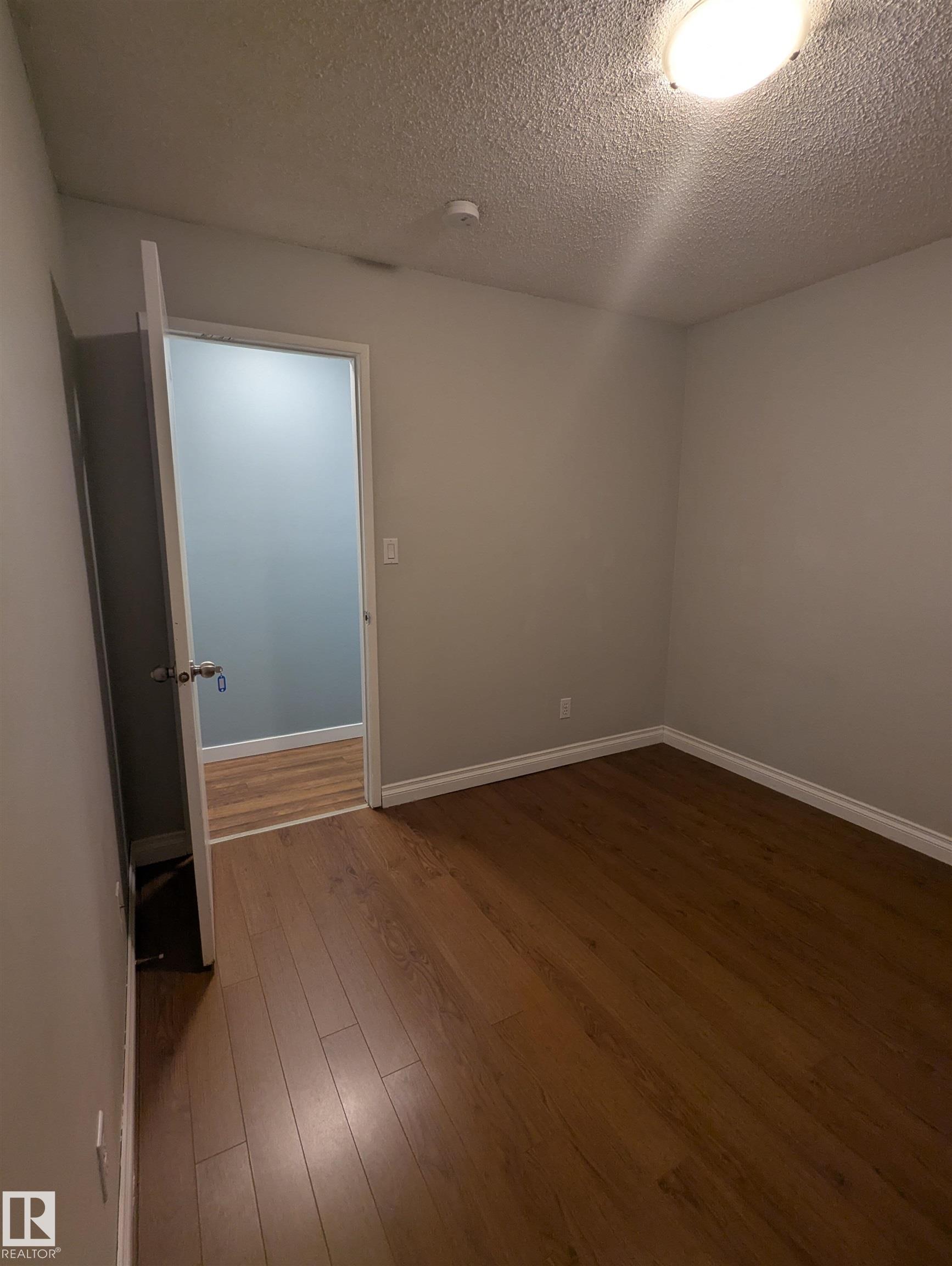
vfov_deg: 94.4
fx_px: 585
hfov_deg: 78.2
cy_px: 633
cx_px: 476
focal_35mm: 16
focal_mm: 2.35
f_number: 2.2
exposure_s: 1/30
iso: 63
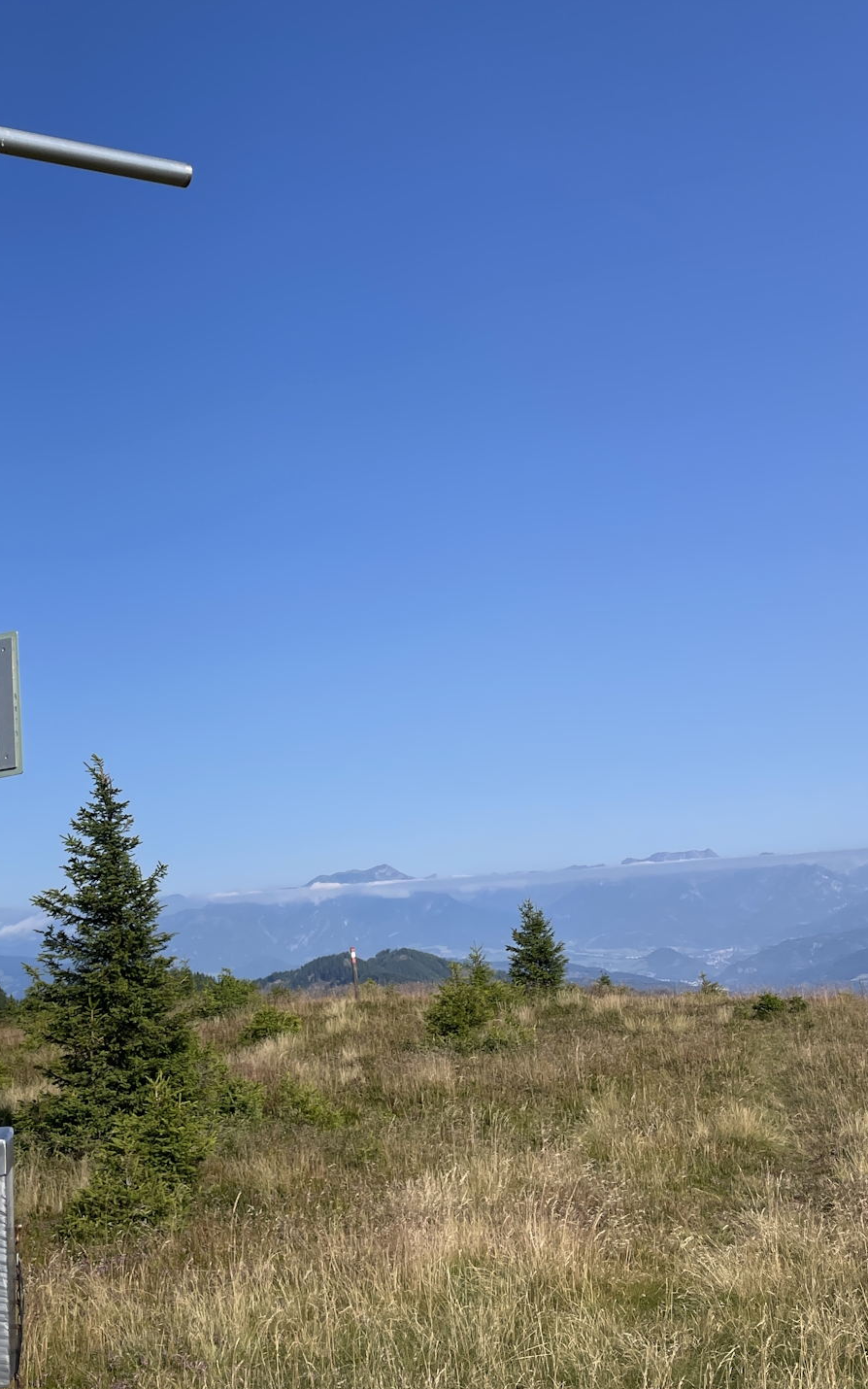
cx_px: 175
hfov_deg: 33.5
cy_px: 525
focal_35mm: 37
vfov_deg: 52.2
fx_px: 1400
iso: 32
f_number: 1.6
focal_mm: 4.2
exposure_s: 1/4464
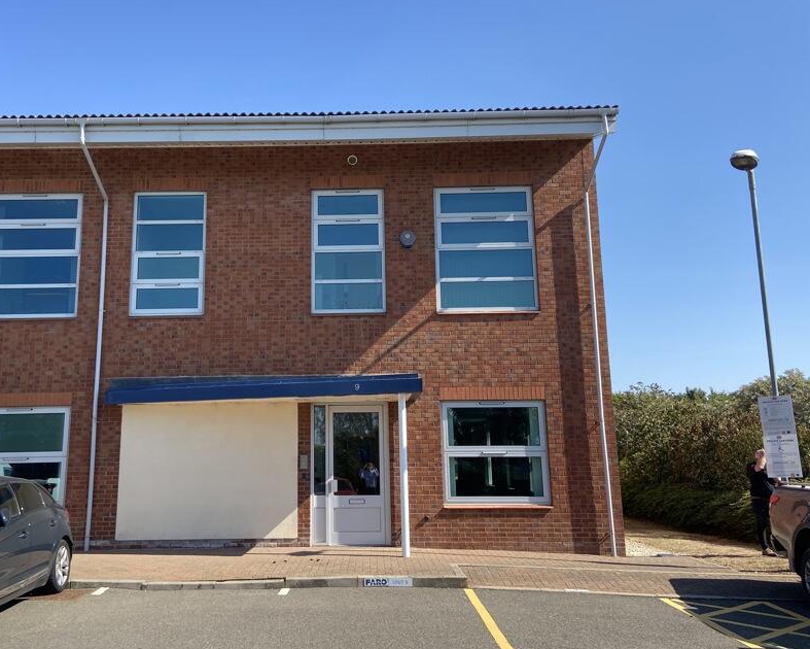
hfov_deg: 54.0
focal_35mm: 33
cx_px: 350
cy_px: 309
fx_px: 791
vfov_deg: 44.5
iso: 32
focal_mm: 4.25
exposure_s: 1/1653
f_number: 1.8
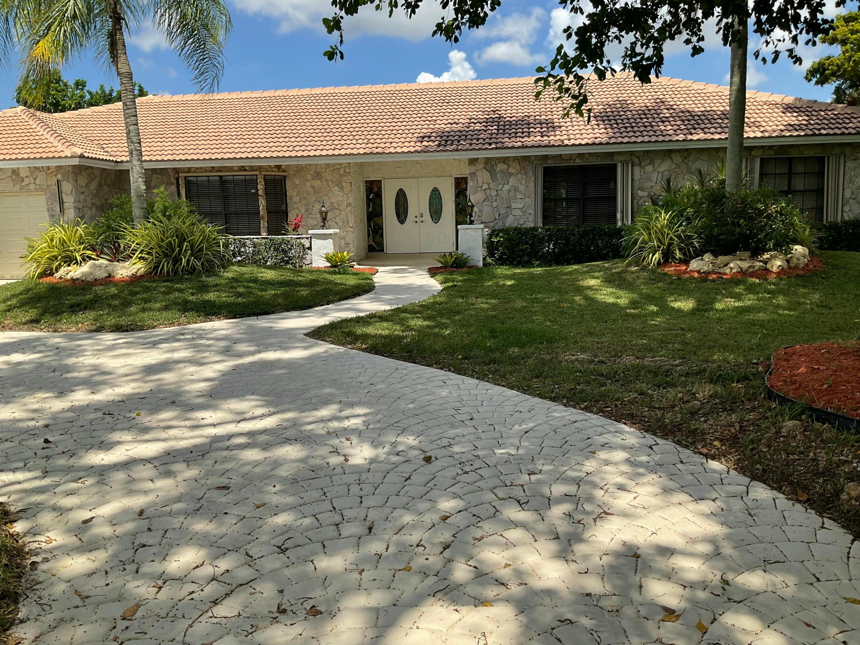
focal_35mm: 29
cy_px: 322
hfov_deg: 61.7
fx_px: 720
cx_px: 430
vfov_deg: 48.2
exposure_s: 1/1984
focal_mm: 3
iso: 16
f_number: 1.8
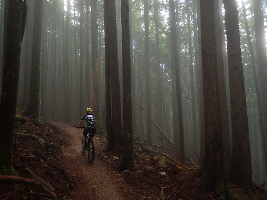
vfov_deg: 54.9
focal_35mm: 25
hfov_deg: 69.4
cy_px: 100
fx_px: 193
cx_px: 134
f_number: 2
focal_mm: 4.5
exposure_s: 1/60
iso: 100
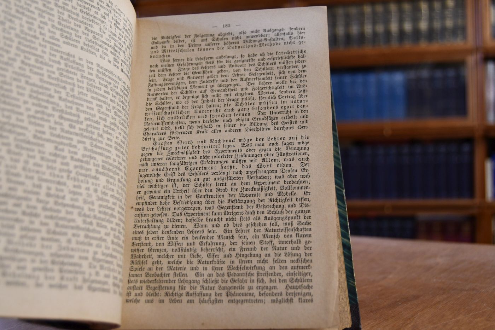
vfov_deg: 31.9
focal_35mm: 42
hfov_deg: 46.4
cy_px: 165
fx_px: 577
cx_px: 248
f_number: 4
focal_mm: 28
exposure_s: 1/125
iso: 1100
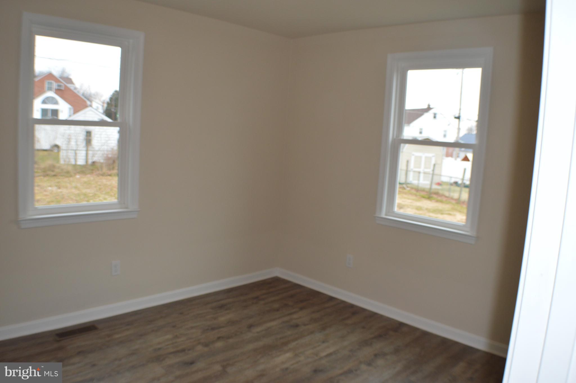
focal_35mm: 36
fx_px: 575
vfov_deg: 36.8
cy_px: 192
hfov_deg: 53.2
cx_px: 288
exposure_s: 1/60
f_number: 4
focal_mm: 24
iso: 400
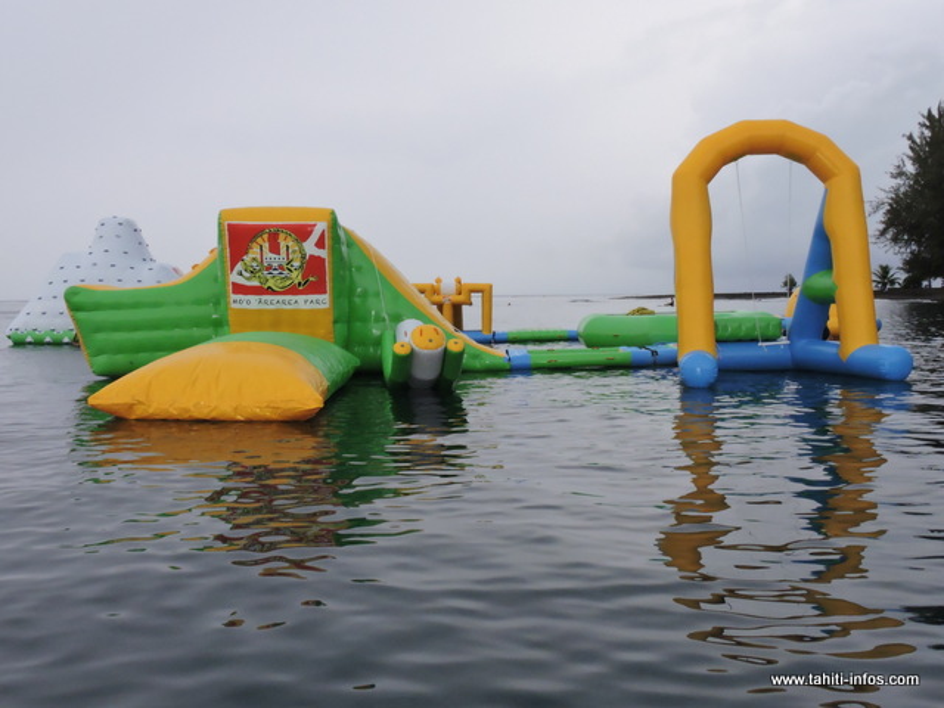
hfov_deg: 52.6
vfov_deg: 40.7
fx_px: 954
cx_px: 472
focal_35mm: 35
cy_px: 354
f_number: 6
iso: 800
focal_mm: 6.3
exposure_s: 1/1600
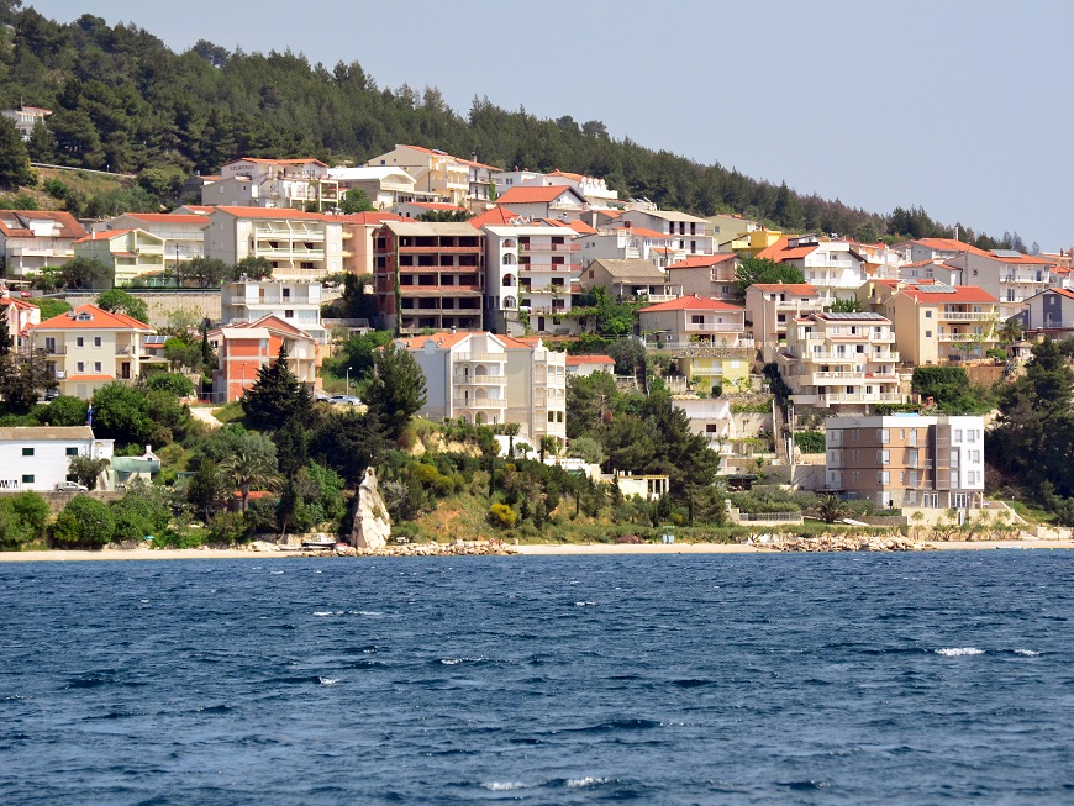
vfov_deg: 6.2
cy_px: 401
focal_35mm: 240
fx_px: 7434
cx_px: 615
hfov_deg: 8.3
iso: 800
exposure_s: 1/5000
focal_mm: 145
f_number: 5
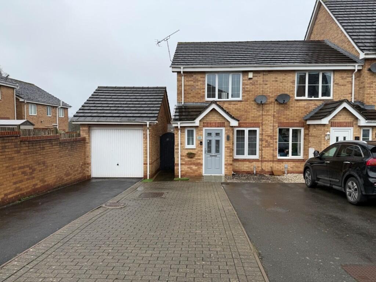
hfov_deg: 71.6
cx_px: 188
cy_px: 141
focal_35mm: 24
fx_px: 261
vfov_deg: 56.9
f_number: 1.78
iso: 80
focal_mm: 6.76
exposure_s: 1/1437
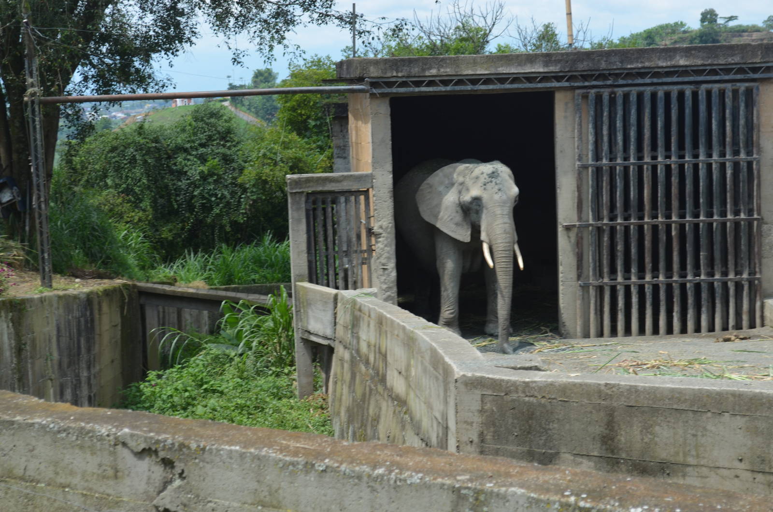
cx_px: 386
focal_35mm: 82
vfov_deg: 16.5
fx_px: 1768
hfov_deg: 24.7
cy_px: 256
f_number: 8
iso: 160
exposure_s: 1/250
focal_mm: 55
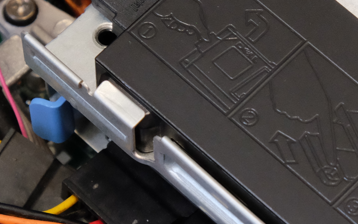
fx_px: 1932
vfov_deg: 6.6
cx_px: 242
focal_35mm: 198
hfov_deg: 10.6
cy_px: 83
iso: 4000
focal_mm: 40.7
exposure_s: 1/30
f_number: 8
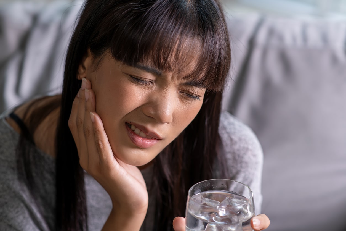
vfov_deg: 16.1
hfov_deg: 23.9
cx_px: 173
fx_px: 817
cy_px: 116
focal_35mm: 85
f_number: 3.5
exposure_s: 1/60
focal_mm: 85
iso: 200
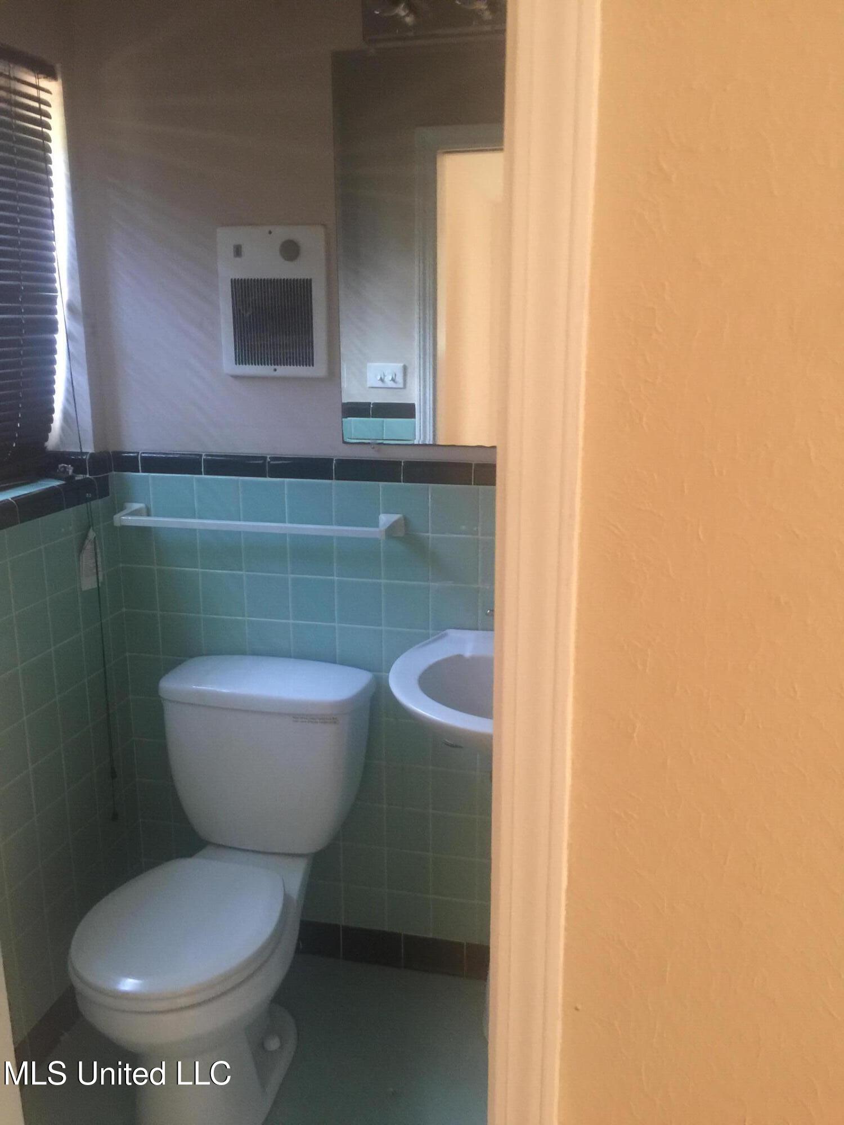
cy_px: 562
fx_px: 943
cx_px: 422
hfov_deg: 48.2
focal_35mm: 29
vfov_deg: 61.7
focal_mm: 4.15
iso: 80
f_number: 2.2
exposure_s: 1/4
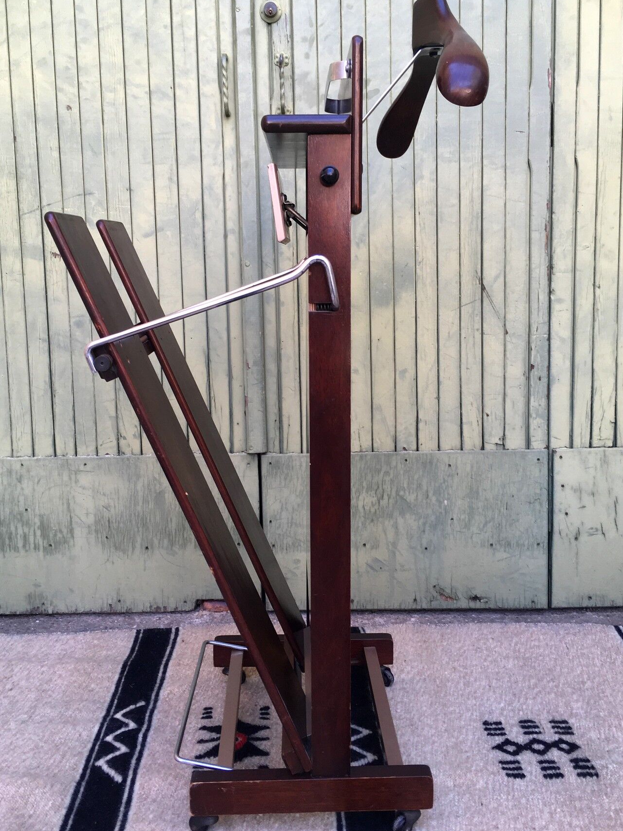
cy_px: 381
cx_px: 310
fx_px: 816
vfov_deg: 53.9
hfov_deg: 41.8
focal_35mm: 34
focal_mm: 4.15
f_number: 2.2
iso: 32
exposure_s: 1/100
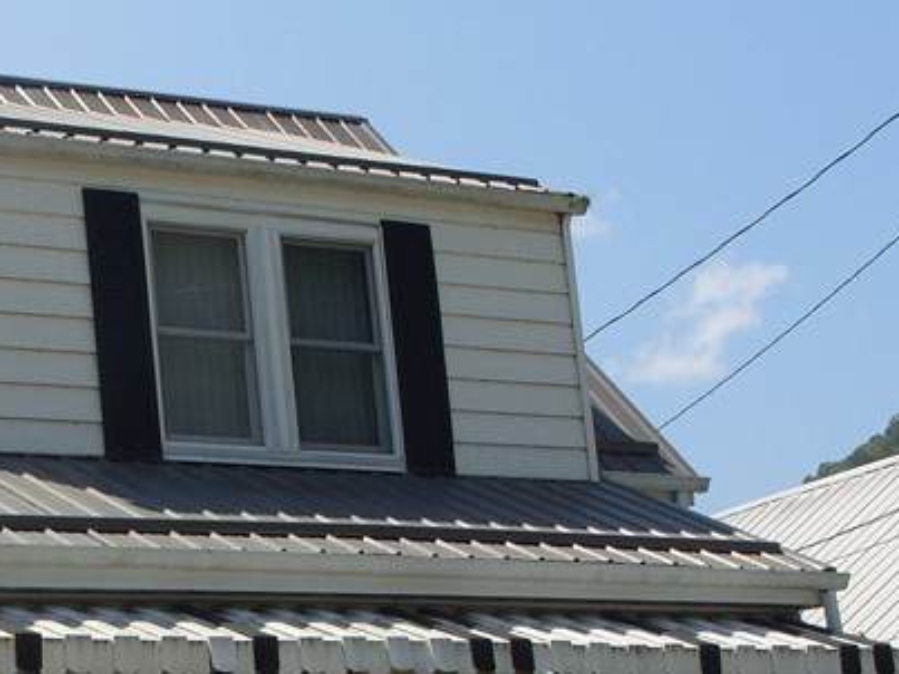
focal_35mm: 89
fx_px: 2311
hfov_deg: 21.3
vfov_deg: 16.2
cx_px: 16
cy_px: 712
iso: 80
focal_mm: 7.8
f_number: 6.3
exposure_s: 1/500
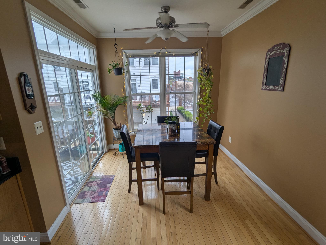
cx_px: 163
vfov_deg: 78.2
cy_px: 122
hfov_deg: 94.4
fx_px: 151
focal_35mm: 16
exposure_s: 1/116
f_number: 2.2
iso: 49
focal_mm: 2.35
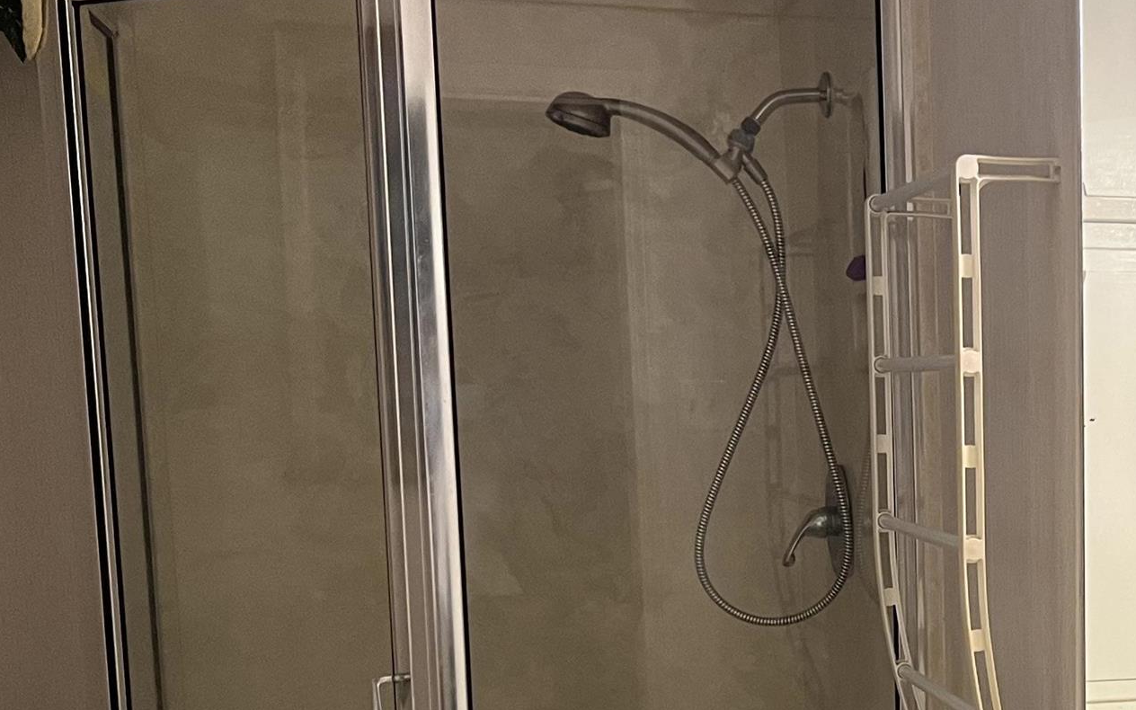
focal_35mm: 67
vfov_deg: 18.8
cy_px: 728
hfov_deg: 28.5
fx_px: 2074
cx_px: 1163
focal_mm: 5.7
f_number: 1.5
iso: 125
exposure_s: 1/60
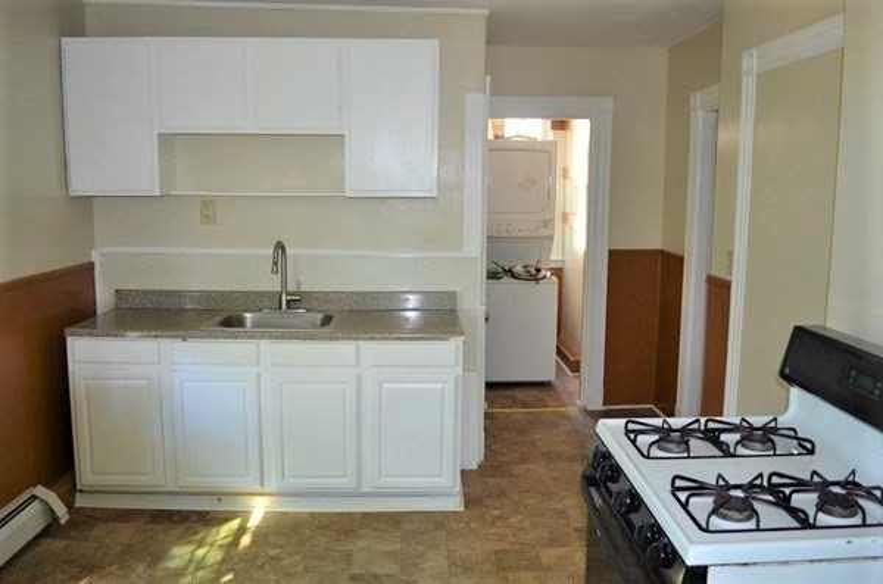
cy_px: 292
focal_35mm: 27
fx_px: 661
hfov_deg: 67.5
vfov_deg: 47.7
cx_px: 442
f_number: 3.5
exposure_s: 1/60
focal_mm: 18
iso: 400
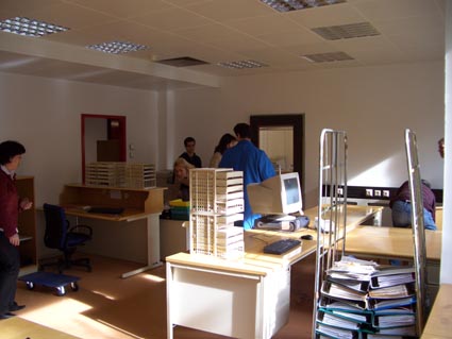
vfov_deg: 40.7
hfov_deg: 52.6
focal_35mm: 35
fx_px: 457
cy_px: 170
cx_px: 226
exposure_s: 1/60
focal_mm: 5.8
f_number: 2.6
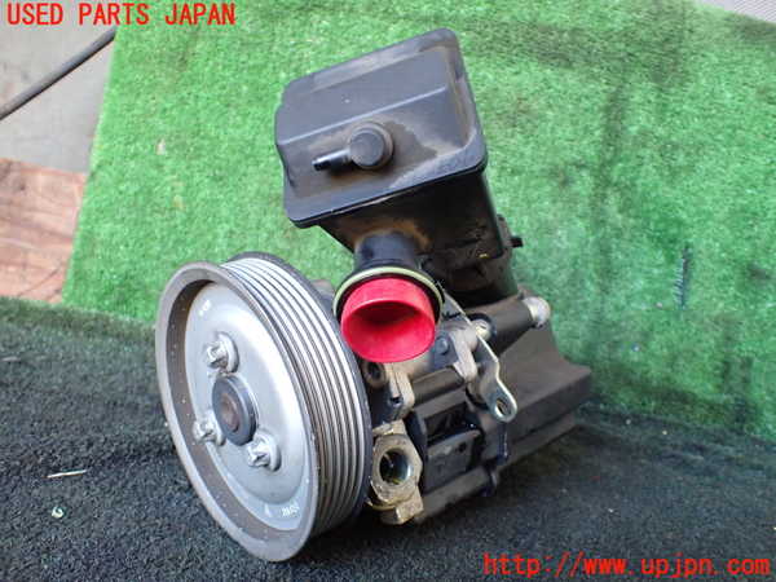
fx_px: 673
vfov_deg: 46.8
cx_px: 388
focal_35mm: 30
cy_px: 291
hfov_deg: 60.0
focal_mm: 5.4
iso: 800
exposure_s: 1/100
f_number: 2.3
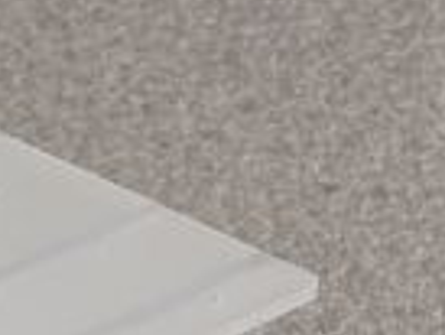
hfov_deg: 9.0
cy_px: 545
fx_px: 2702
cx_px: -341
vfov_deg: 7.0
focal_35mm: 210
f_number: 13
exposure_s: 1/160
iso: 1600
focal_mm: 50
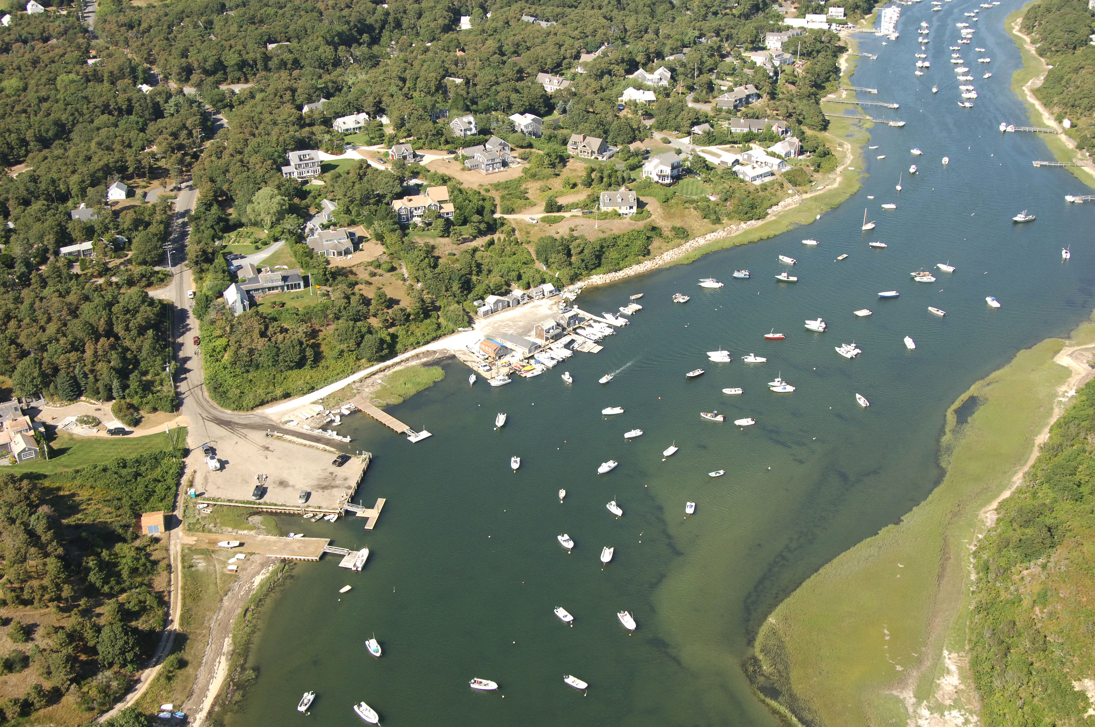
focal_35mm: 42
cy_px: 364
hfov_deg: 46.4
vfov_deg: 31.8
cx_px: 548
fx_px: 1276
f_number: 6.7
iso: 400
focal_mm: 28
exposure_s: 1/800
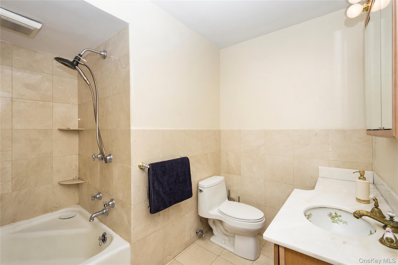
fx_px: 166
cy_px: 132
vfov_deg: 77.3
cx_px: 199
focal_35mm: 15
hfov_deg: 100.4
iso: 100
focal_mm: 10
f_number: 8
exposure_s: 1/125
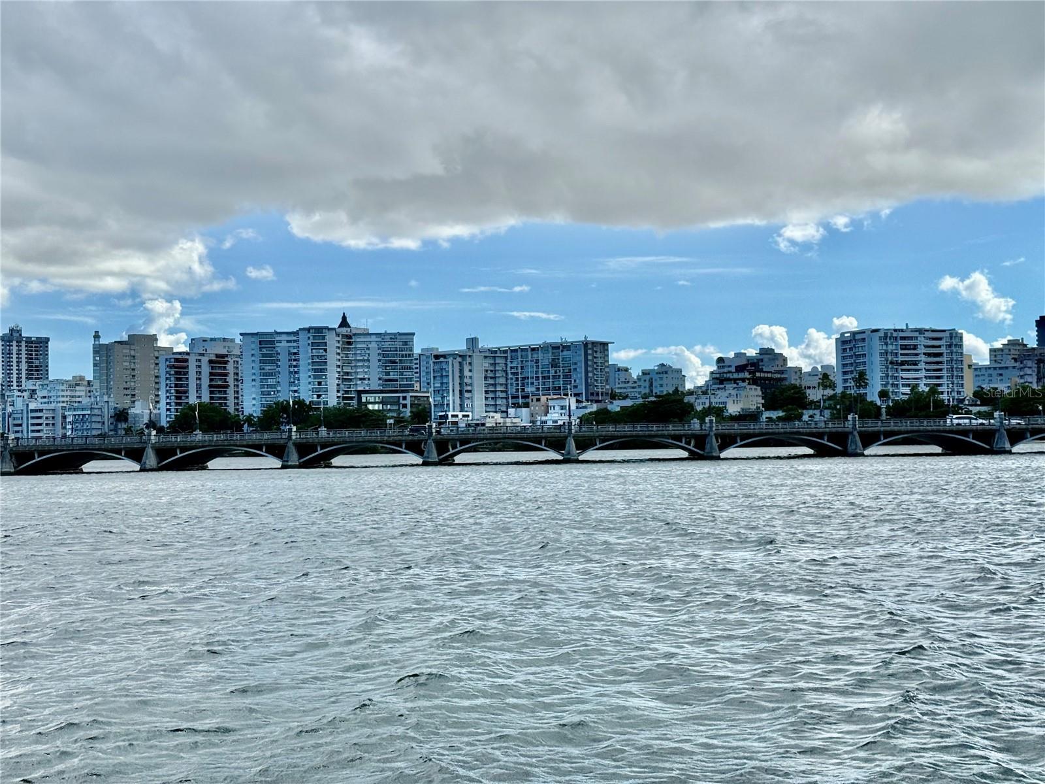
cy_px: 392
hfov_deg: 39.7
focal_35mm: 48
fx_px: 1449
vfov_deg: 30.3
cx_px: 522
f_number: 1.78
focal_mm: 6.76
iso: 64
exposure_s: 1/4878
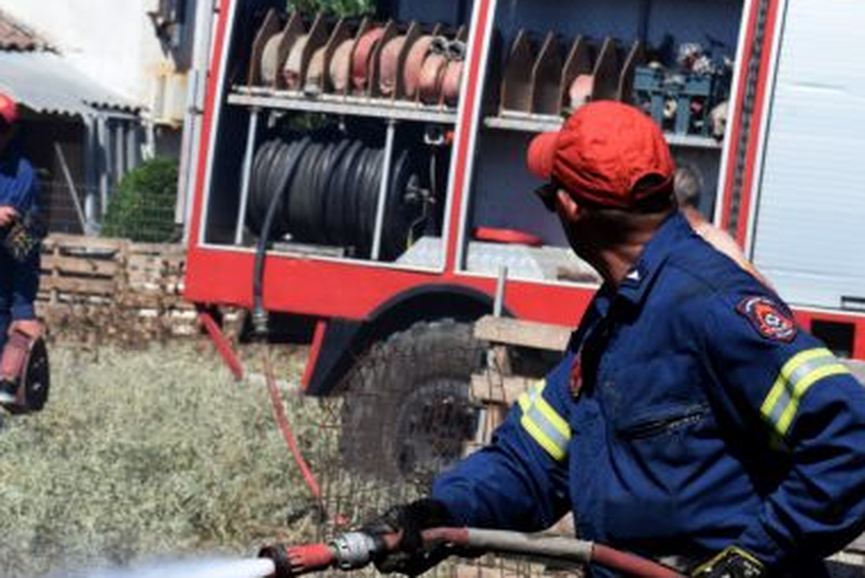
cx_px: 651
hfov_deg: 10.2
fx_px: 4857
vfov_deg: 6.8
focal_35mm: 202
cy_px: 363
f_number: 11
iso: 640
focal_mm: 80
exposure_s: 1/800
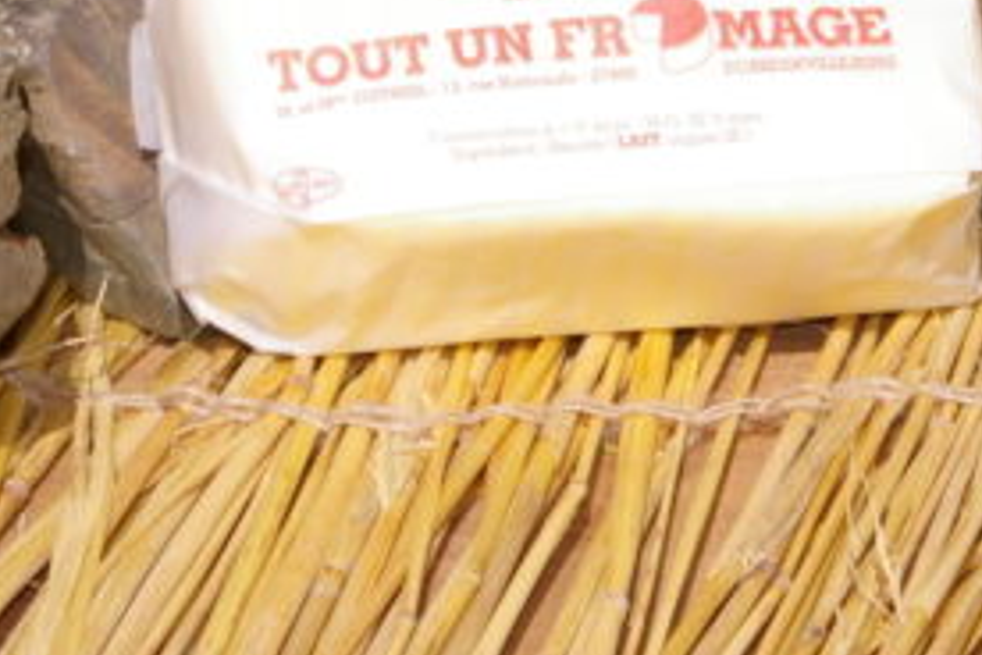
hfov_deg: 9.0
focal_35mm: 229
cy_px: 85
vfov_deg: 6.0
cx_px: 562
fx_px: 6257
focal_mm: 55
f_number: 16
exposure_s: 1/180
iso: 200
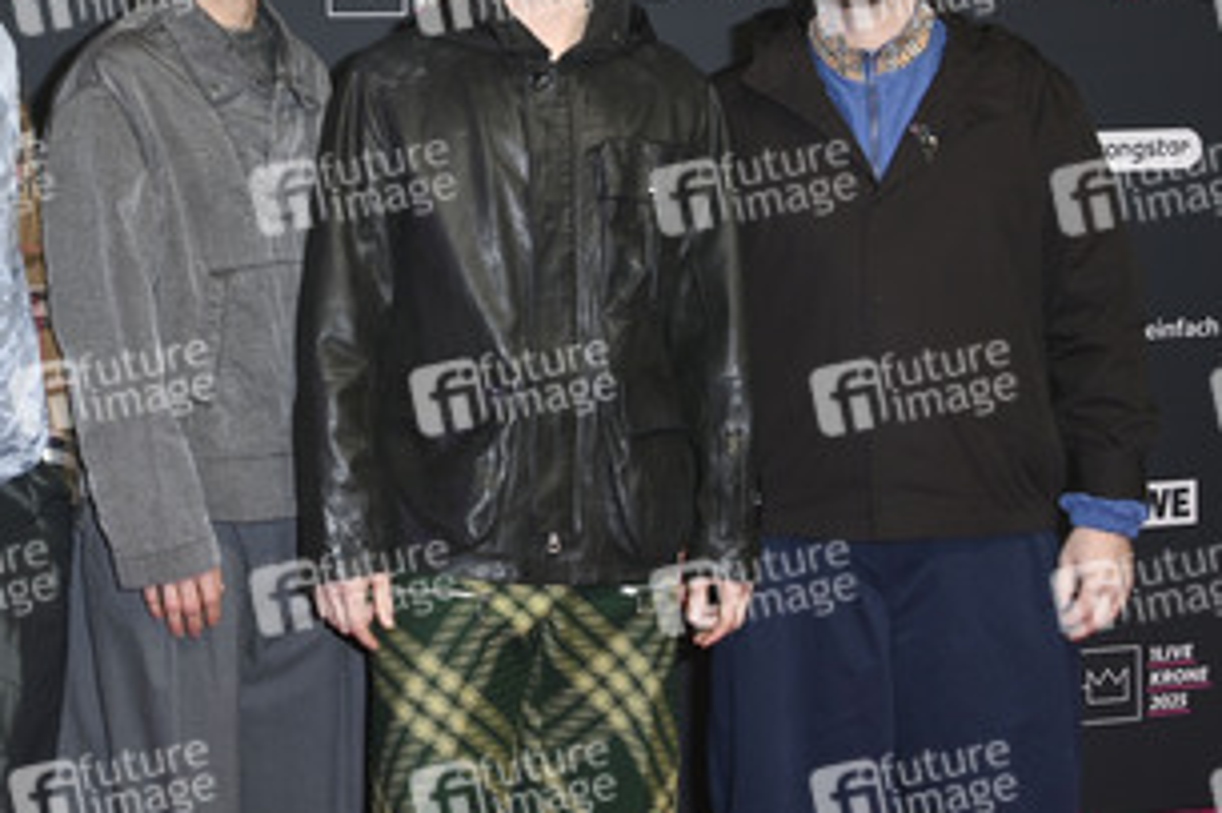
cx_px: 407
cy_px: 288
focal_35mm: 74
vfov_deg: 18.4
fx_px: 2510
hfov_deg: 27.2
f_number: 5.6
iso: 500
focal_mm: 50
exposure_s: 1/250
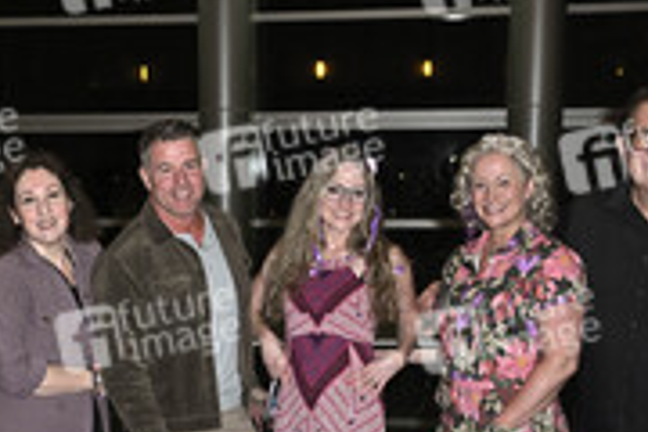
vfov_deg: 21.9
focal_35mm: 60
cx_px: 196
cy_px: 421
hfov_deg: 33.0
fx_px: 1080
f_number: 5.6
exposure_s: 1/250
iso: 2000
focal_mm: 24
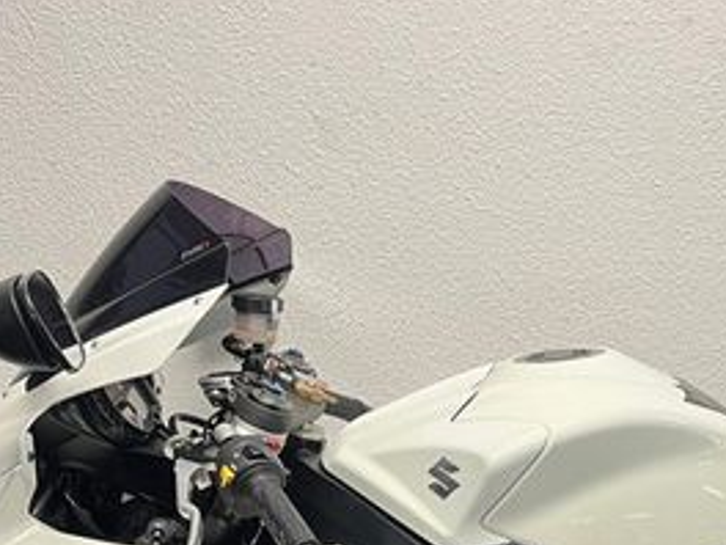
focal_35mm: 63
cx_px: 654
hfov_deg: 29.4
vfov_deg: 22.6
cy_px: 512
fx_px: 1321
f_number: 1.6
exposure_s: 1/50
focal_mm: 5.1
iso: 100
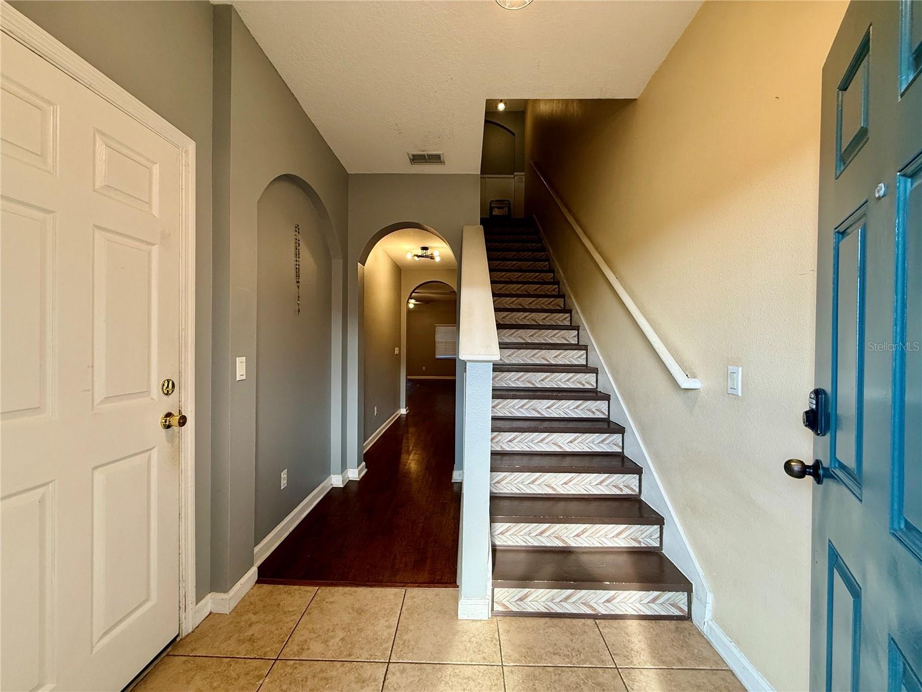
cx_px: 461
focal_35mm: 14
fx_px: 373
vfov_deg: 85.7
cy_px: 346
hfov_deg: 102.1
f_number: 2.2
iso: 160
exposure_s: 1/120
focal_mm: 2.22
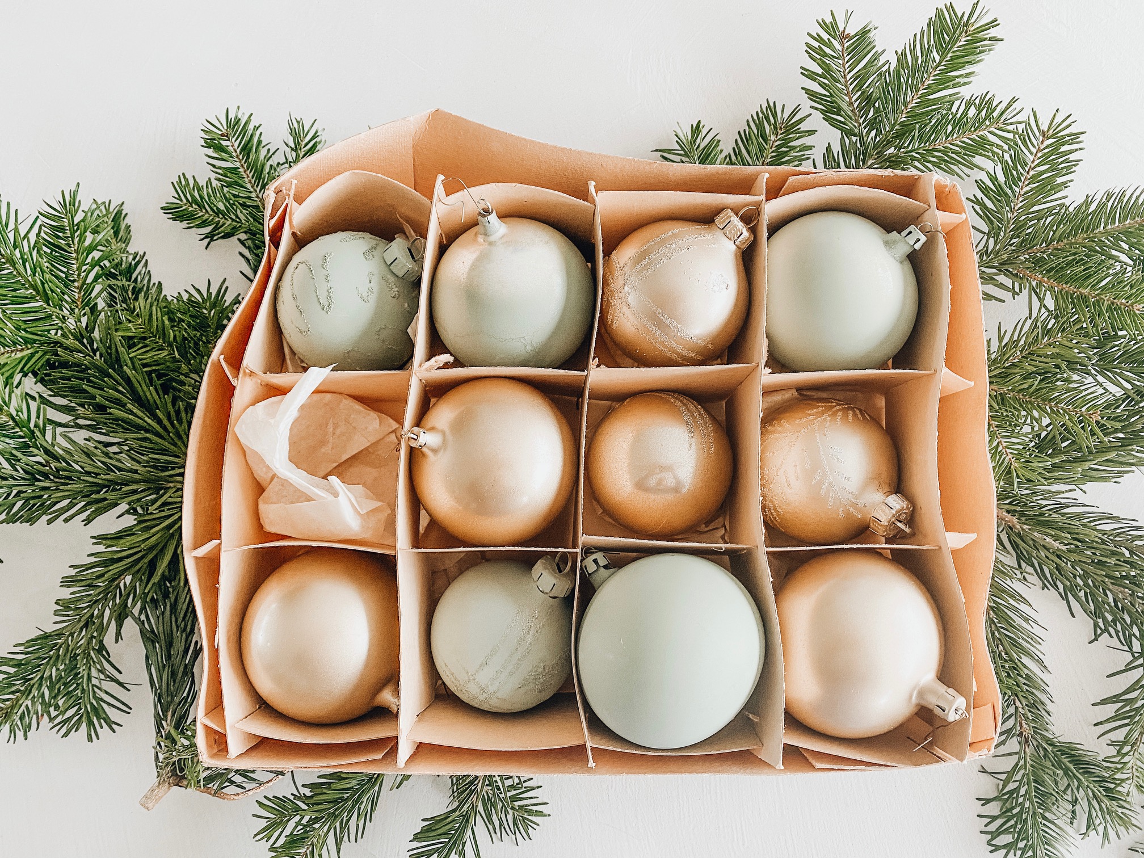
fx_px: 859
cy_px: 429
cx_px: 572
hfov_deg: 67.3
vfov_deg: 53.1
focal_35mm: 26
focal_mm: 4.25
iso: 160
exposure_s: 1/60
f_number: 1.8
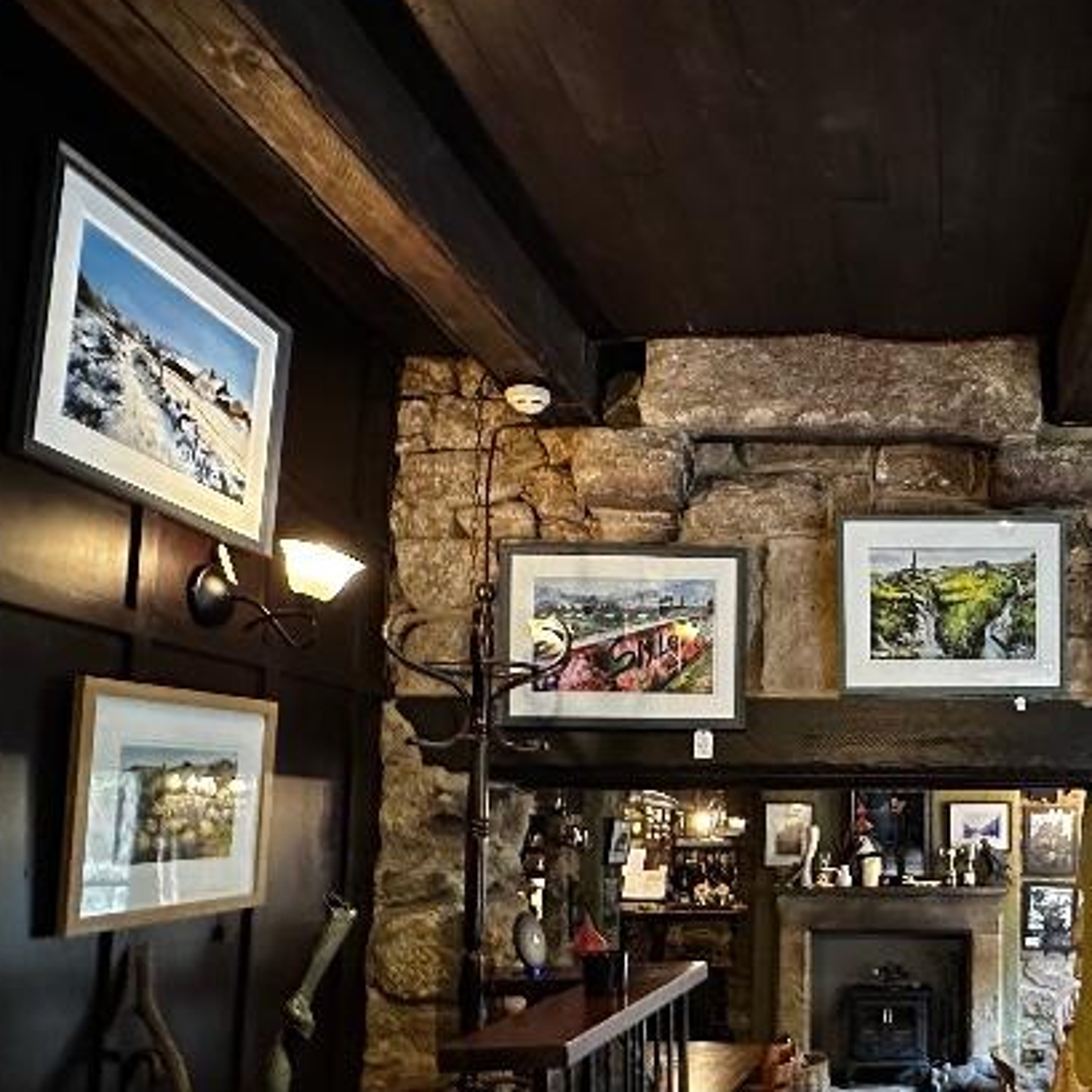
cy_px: 732
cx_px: 985
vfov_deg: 51.5
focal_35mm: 31
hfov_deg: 47.2
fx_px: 1106
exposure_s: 1/50
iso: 1000
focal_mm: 2.22
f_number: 2.2
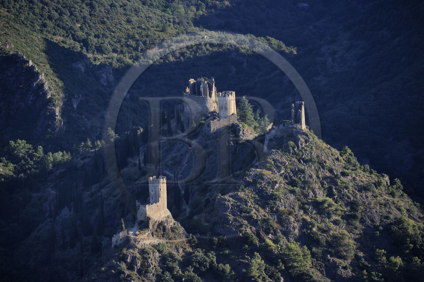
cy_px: 141
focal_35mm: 200
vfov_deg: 6.9
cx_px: 212
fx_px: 2355
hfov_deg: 10.3
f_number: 4.5
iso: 400
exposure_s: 1/800
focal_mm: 200
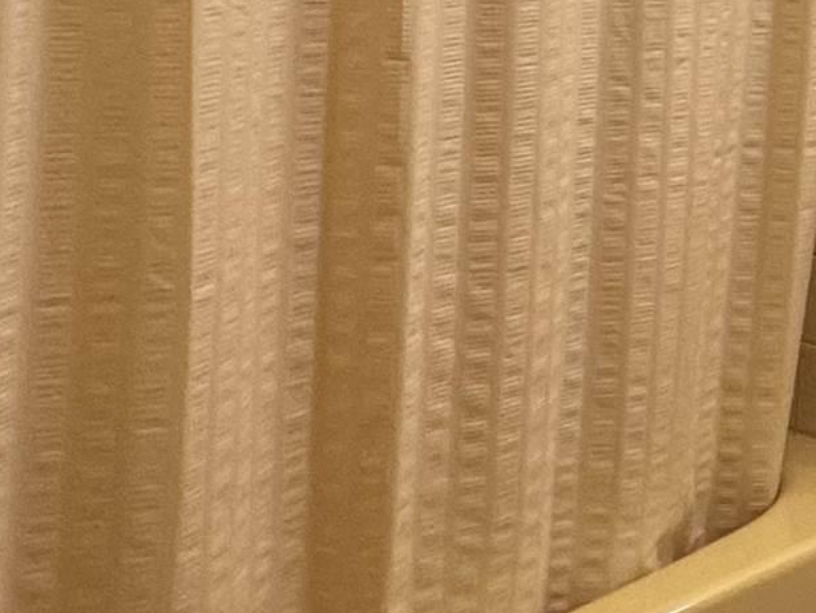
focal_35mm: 70
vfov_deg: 19.7
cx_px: 1007
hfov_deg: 24.8
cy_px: -134
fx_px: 1651
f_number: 2.2
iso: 200
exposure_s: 1/60
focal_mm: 2.22
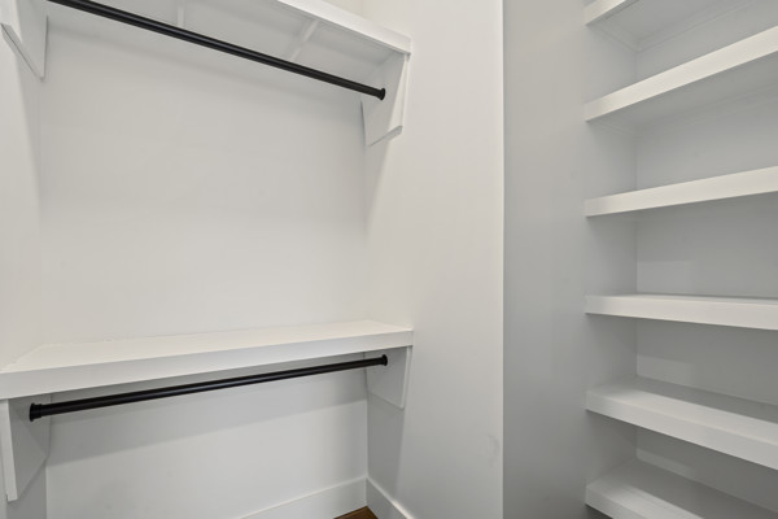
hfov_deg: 96.7
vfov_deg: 73.7
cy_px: 260
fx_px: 346
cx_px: 389
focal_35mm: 16
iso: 1000
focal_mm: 16
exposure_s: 1/3
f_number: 9
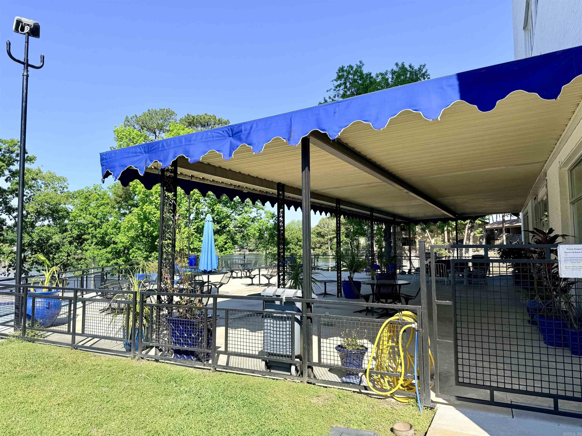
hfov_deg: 71.6
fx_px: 404
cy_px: 218
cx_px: 291
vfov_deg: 56.8
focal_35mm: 24
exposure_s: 1/2611
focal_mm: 6.76
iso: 80
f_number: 1.78
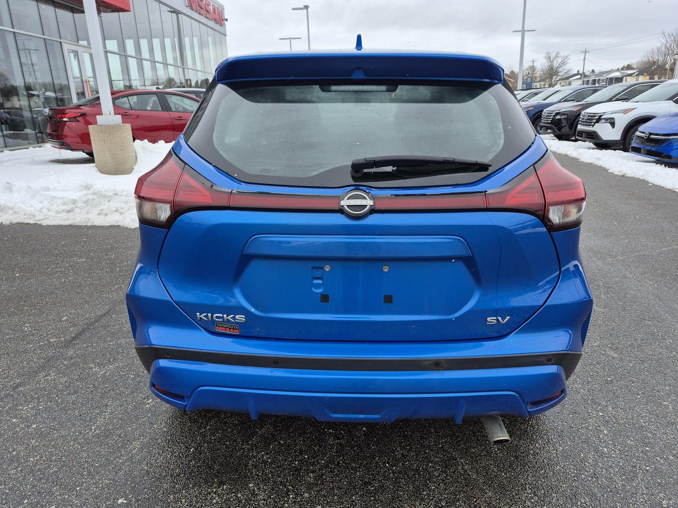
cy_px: 254
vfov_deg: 58.9
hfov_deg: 73.9
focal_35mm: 23
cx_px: 339
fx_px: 450
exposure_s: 1/333
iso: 25
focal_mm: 5.4
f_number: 1.8
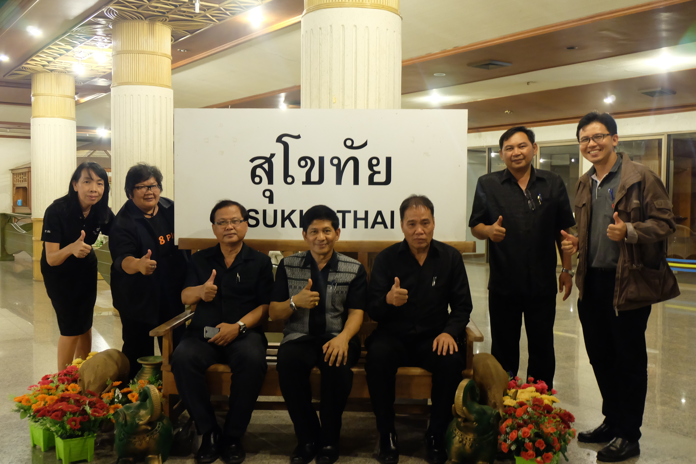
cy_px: 232
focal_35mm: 36
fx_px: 696
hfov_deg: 53.1
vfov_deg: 36.9
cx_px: 348
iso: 3200
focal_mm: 24.3
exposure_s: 1/7.5
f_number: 4.2
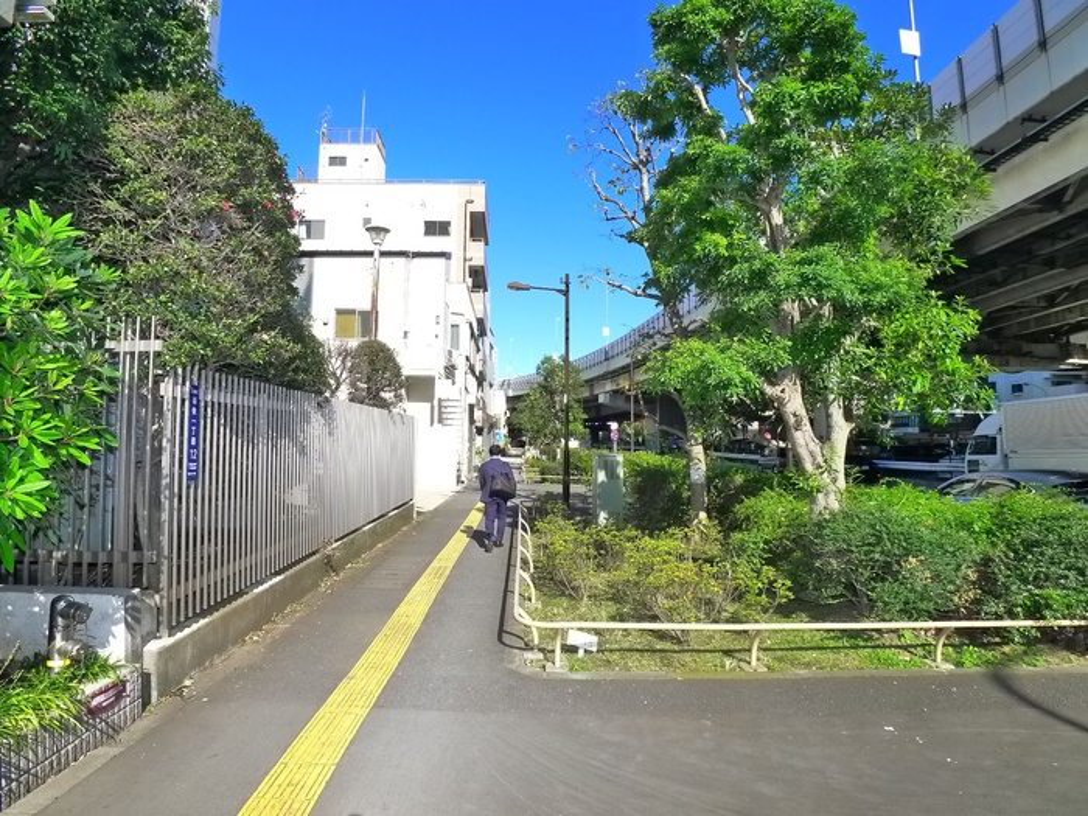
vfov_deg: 56.8
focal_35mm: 24
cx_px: 544
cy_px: 408
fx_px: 754
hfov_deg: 71.6
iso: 400
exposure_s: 1/500
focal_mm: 5.1
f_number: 4
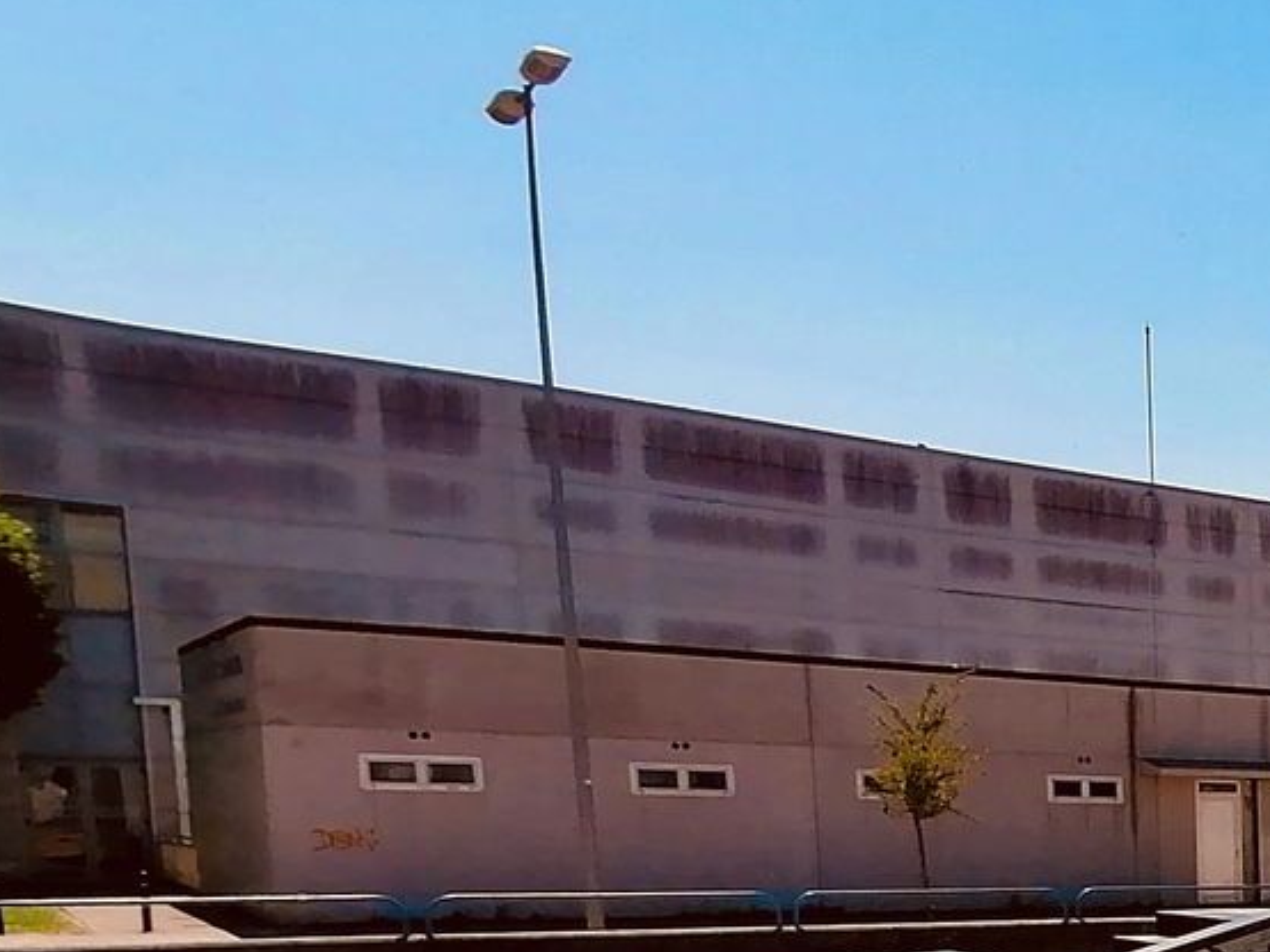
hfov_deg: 29.9
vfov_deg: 27.0
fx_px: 1797
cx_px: 1707
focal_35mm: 49
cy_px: 1071
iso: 50
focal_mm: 2.7
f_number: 2.4
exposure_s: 1/2058
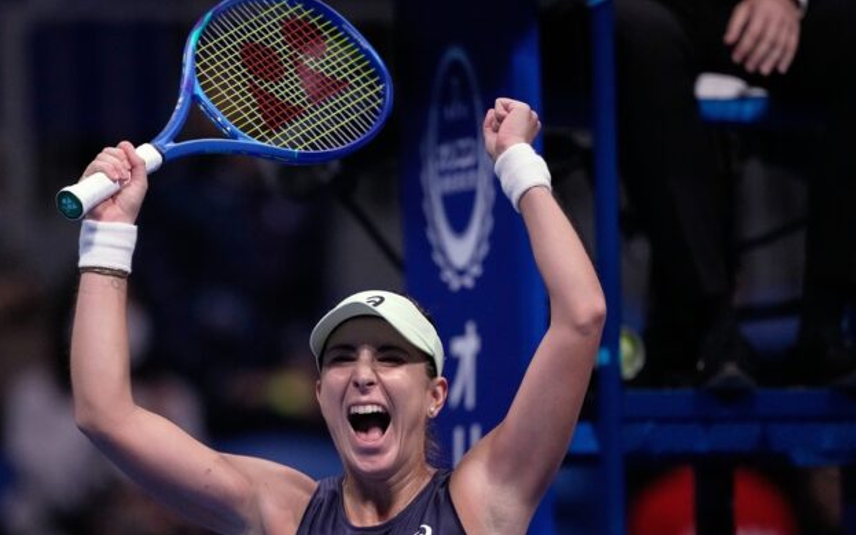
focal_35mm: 654
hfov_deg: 3.2
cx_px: 348
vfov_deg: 2.0
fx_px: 15253
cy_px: 369
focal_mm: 400
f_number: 2.8
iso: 3200
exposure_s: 1/3200
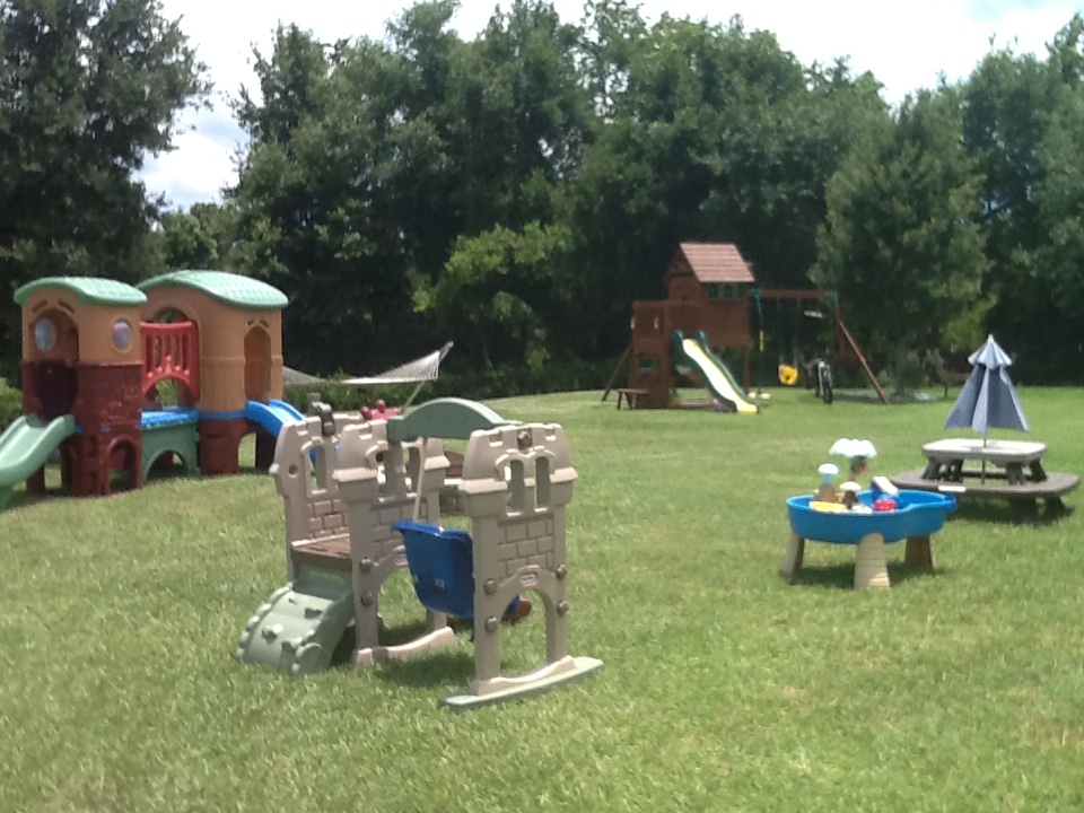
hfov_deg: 42.9
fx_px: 1378
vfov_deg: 32.9
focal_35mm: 44
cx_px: 542
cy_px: 406
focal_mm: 2.03
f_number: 2.4
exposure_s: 1/891
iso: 40
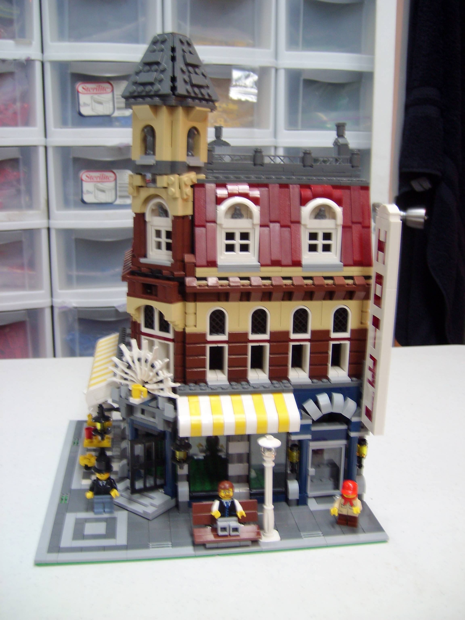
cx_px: 232
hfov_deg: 40.7
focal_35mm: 35
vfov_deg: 52.6
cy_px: 310
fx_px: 627
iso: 50
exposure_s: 1/11
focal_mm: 5.8
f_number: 2.8
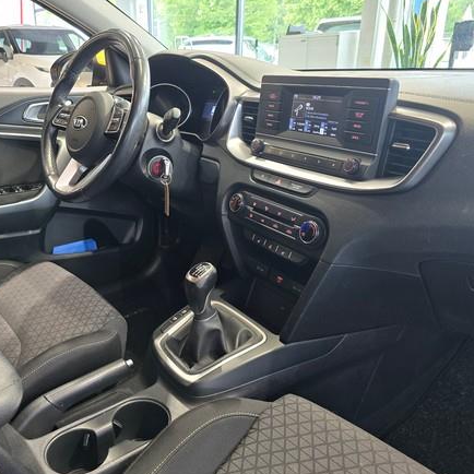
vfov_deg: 54.0
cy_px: 236
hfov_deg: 53.1
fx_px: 465
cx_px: 161
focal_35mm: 30
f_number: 1.7
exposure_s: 1/100
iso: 320
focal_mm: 6.3
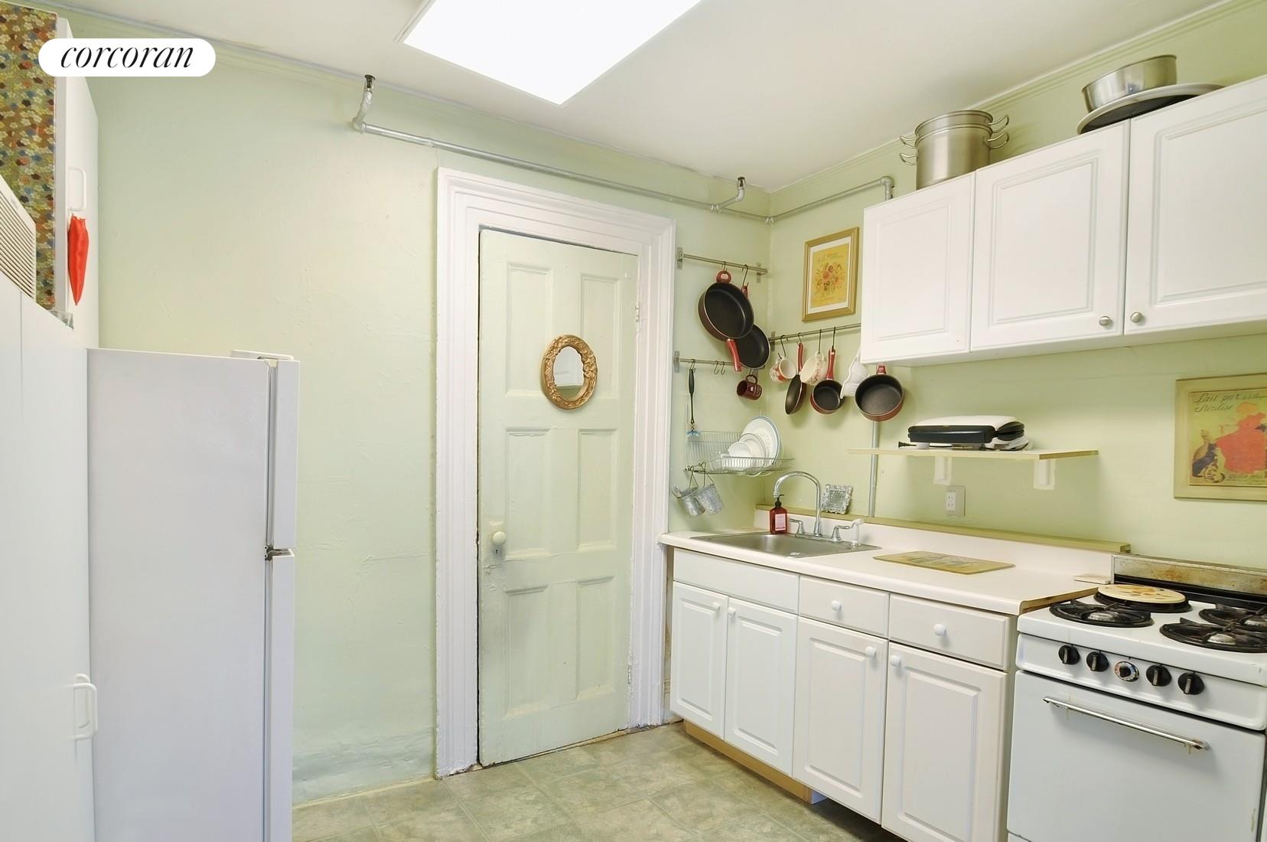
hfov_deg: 90.1
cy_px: 421
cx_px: 634
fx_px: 633
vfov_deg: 67.3
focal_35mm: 18
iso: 200
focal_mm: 12
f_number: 11
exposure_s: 1/1.6
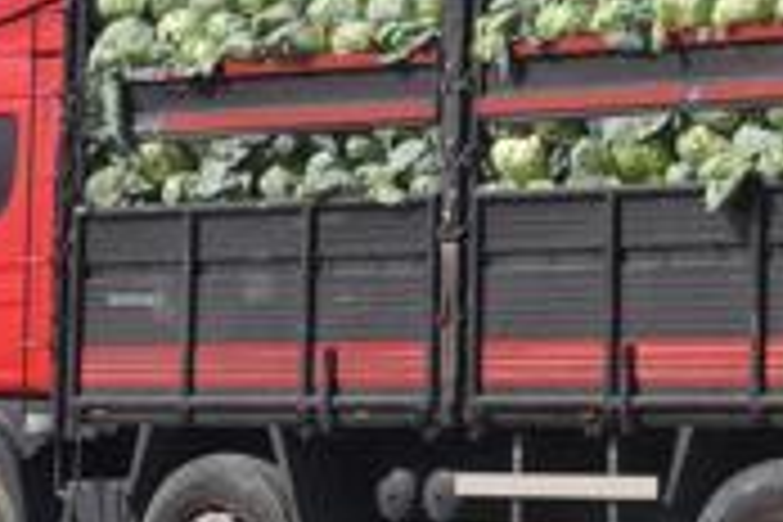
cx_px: 1026
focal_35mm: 158
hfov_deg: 12.6
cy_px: 117
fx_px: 3436
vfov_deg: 8.7
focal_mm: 30
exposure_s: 1/250
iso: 100
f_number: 8
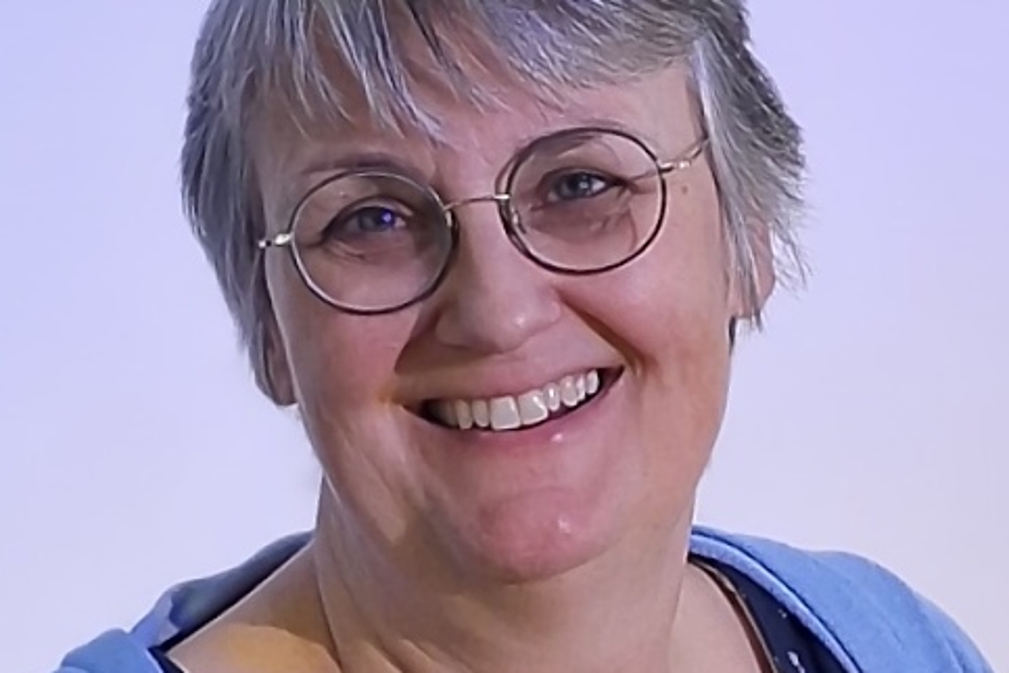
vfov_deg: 40.0
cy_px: 325
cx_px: 495
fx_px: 925
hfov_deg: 57.2
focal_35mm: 33
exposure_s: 1/100
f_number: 1.8
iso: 64
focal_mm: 5.54
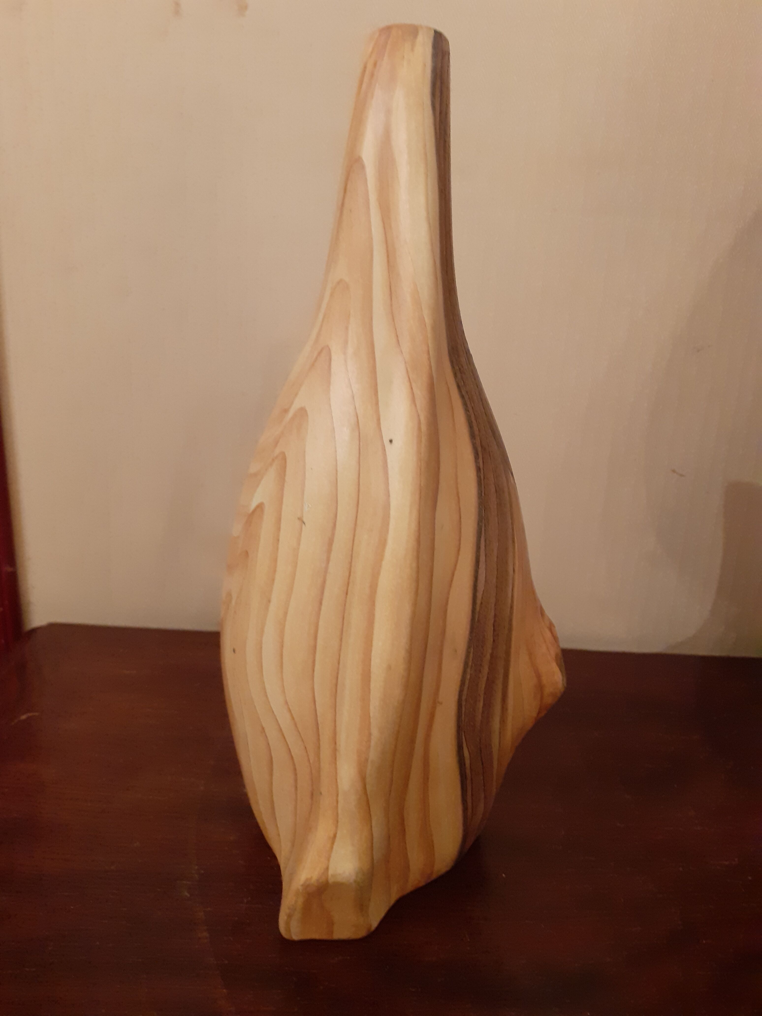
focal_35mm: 27
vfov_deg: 65.3
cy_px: 508
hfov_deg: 51.4
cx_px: 381
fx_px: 792
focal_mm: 3.6
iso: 320
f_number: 1.9
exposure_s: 1/25
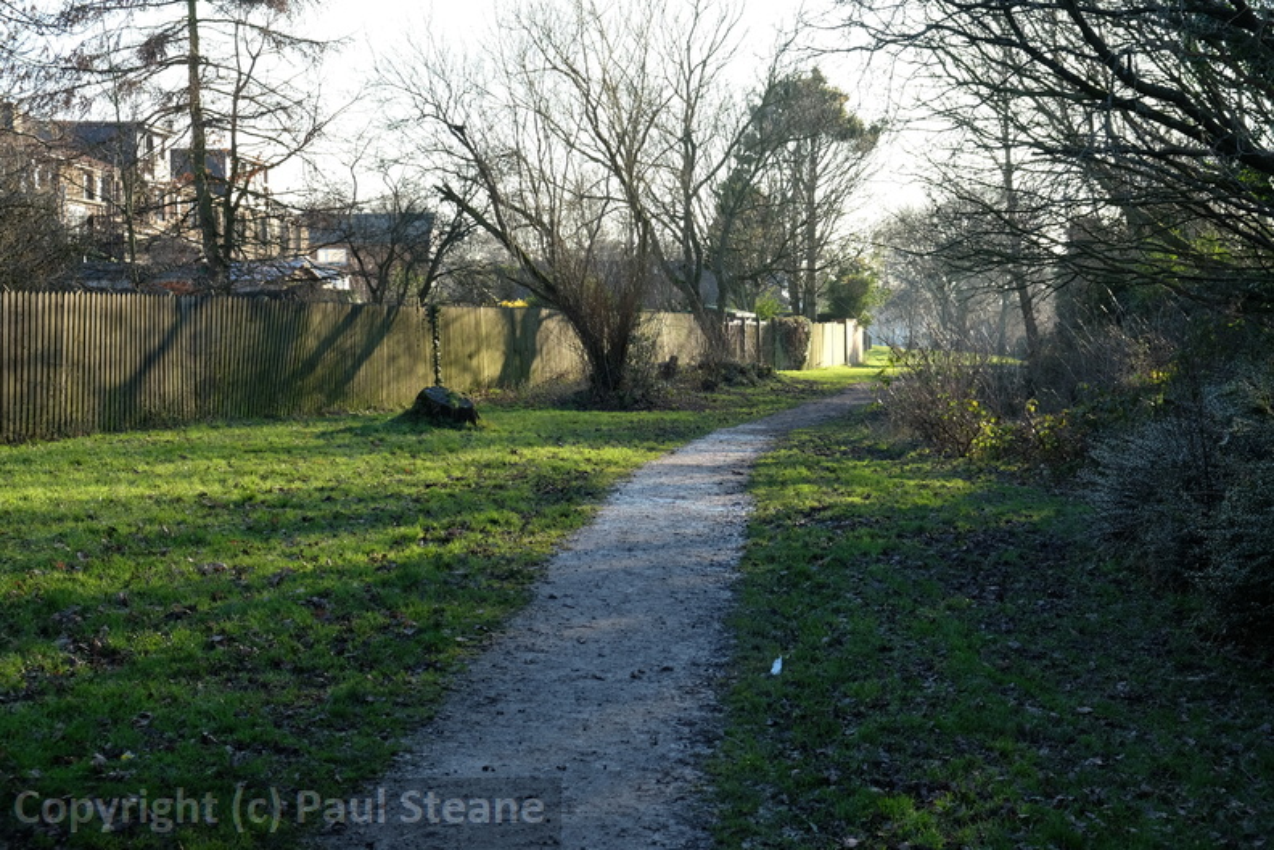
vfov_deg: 24.2
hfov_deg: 35.6
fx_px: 1982
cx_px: 637
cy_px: 425
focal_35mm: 56
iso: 400
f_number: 5.6
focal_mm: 37.4
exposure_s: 1/200
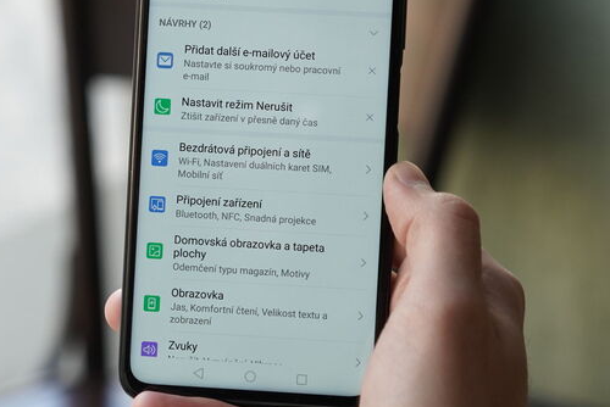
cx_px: 276
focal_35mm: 91
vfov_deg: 15.0
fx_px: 1543
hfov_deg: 22.4
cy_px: 136
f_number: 4.5
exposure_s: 1/250
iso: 1000
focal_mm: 55
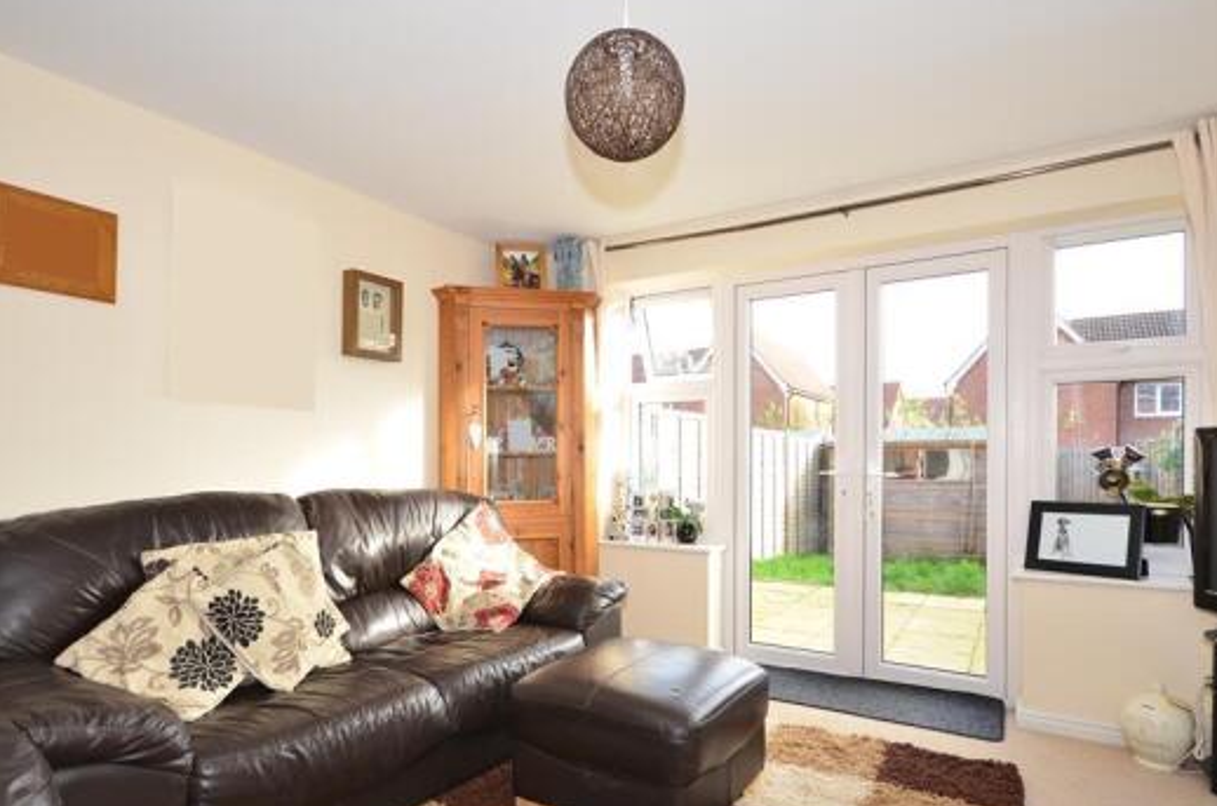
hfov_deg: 87.0
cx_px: 613
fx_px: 641
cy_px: 442
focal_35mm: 19
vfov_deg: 64.2
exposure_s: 1/80
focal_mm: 10
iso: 200
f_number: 4
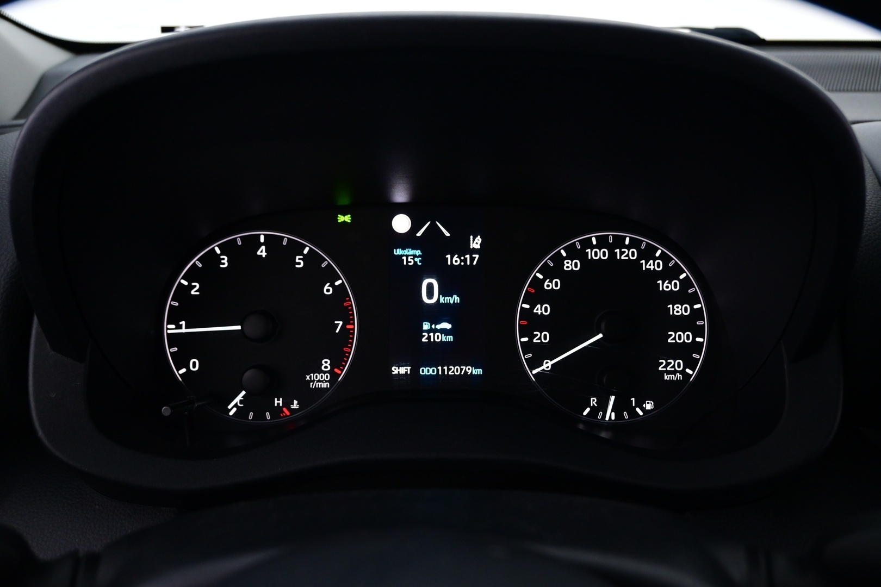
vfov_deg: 44.6
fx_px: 716
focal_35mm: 29
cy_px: 294
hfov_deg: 63.2
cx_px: 440
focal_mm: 19.5
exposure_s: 1/30
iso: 1250
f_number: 3.8
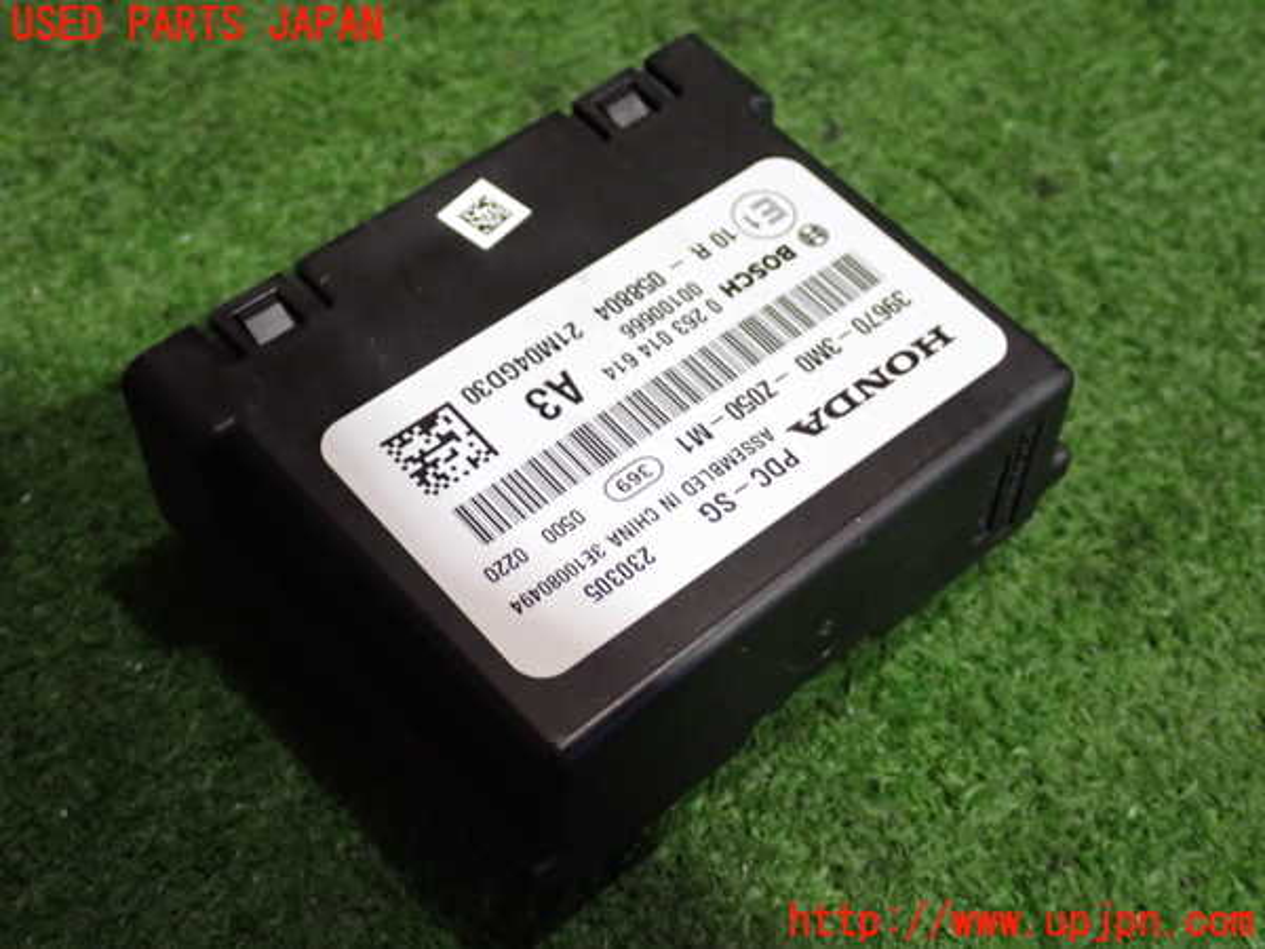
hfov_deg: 38.2
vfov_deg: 29.1
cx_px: 632
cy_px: 474
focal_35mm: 50
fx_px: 1827
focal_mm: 9.01
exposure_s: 1/40
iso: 800
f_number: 3.2
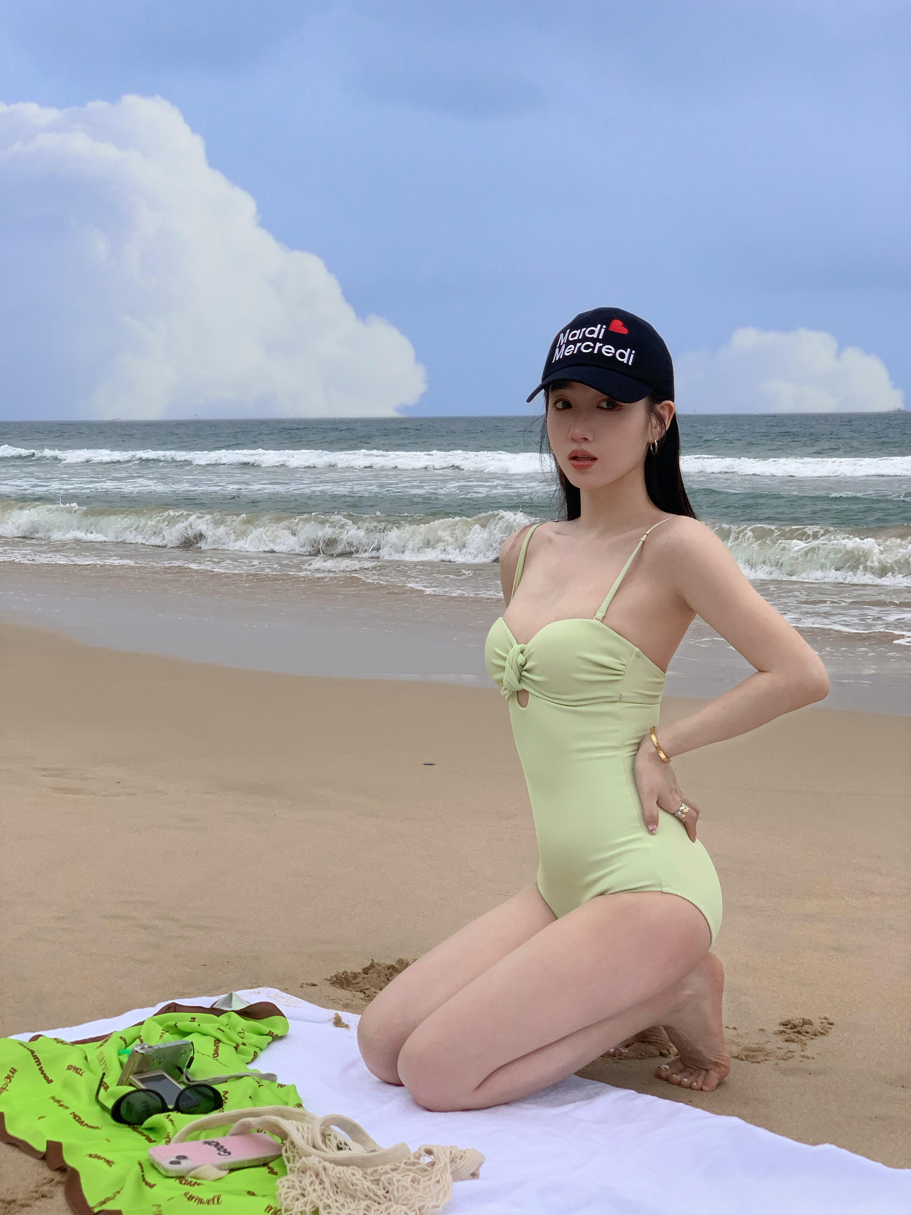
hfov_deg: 28.0
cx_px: 456
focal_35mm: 52
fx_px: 1825
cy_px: 608
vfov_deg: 36.8
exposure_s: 1/1142
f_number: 2.4
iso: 16
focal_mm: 6
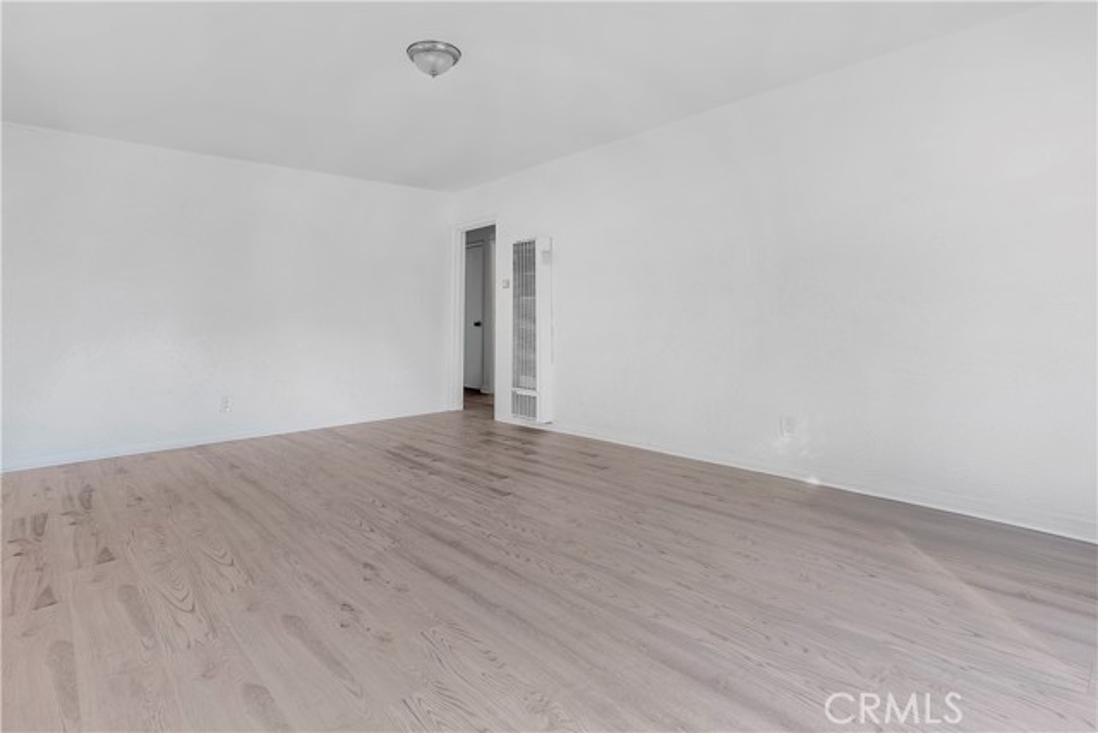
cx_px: 549
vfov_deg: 73.8
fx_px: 488
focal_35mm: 16
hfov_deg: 96.7
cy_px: 366
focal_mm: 16
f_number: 7.1
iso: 100
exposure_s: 1/25
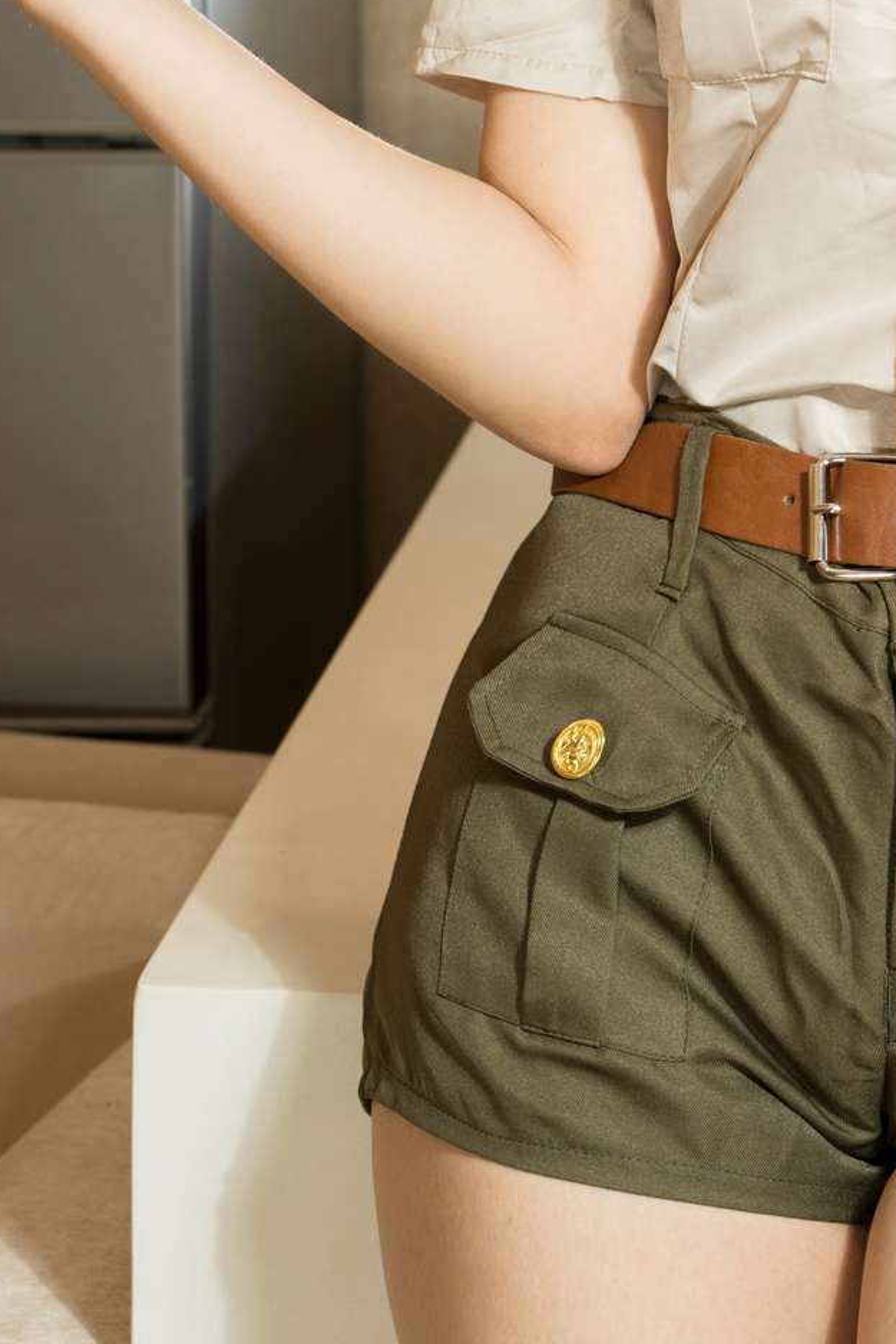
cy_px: -211
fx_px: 4926
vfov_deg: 15.1
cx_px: 973
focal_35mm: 132
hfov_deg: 10.3
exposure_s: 1/60
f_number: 6.3
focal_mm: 55
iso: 200
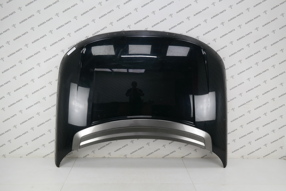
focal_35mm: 30
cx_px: 143
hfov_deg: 61.9
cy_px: 96
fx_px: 238
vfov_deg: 43.6
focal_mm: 20
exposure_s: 1/40
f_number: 7.1
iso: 400
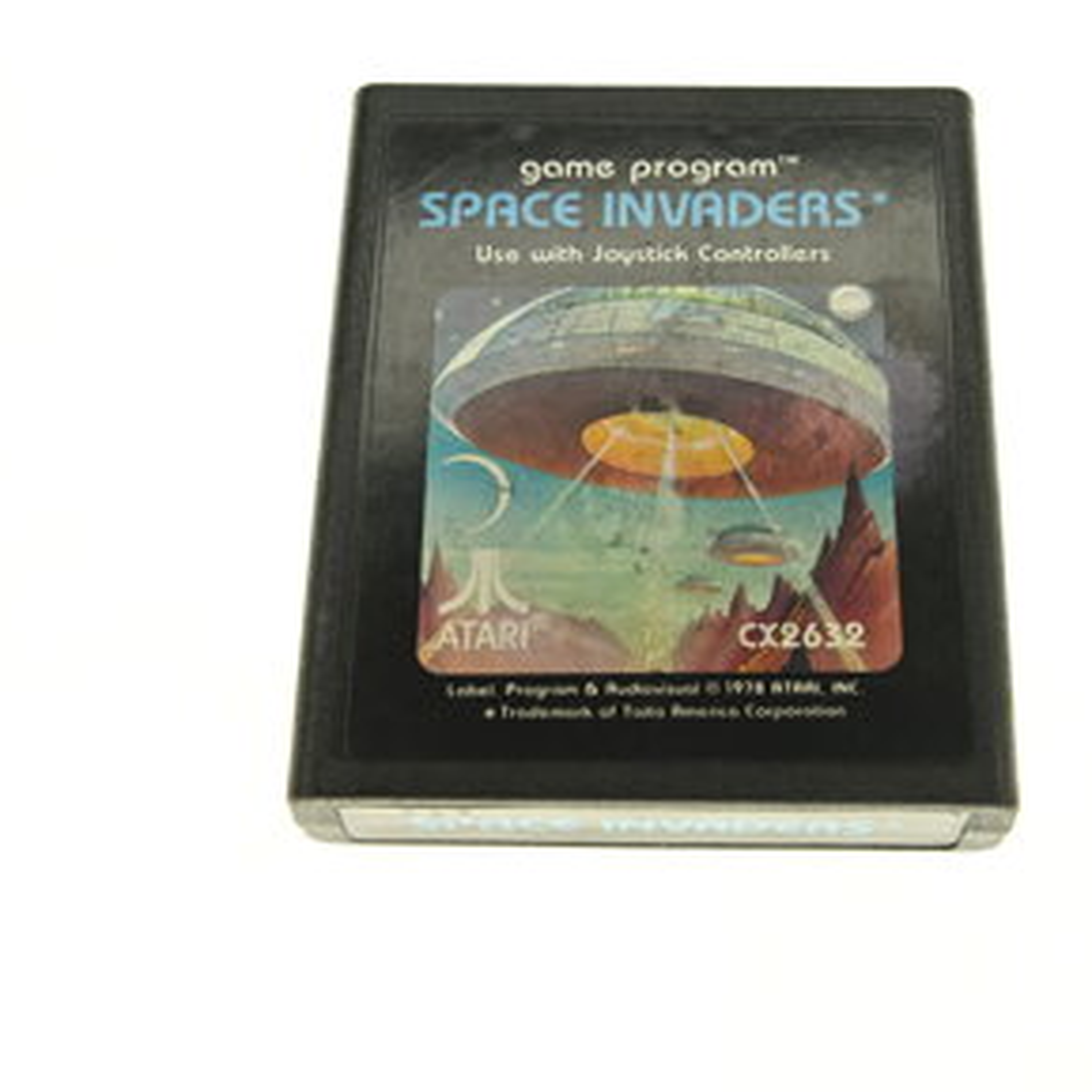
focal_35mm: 57
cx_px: 646
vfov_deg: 30.0
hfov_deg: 30.0
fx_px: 2034
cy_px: 550
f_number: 11
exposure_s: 1/500
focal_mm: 44
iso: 2000
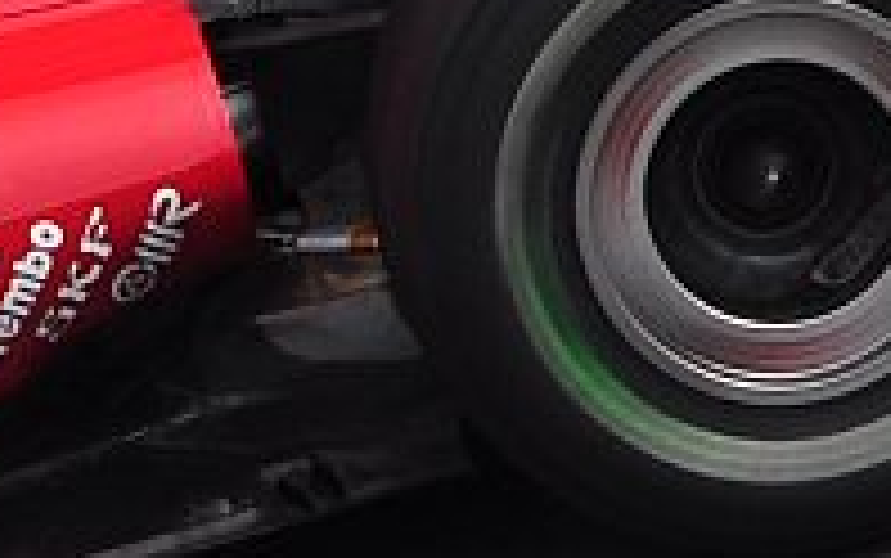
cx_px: -1652
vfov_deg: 0.6
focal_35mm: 2338
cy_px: 562
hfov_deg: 0.9
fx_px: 56805
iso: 200
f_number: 16
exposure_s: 1/200
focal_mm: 210
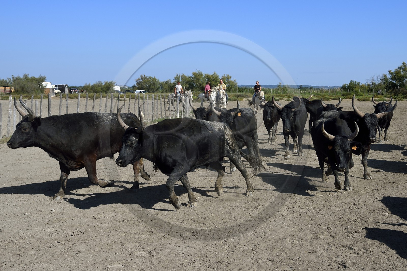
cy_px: 136
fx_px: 520
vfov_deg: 29.2
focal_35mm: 46
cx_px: 204
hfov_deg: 42.8
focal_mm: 46
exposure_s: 1/1000
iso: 200
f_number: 8
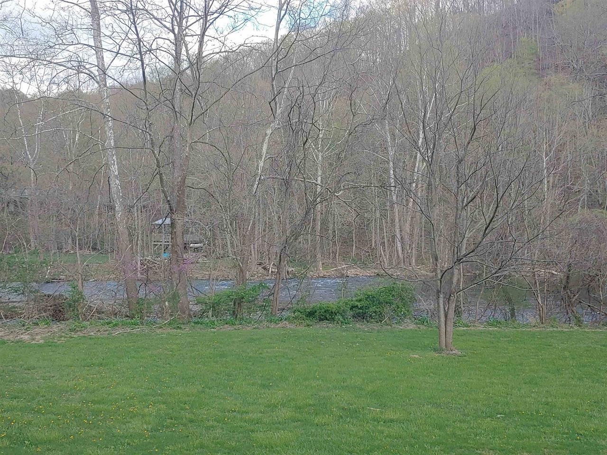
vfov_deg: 40.7
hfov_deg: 52.6
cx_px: 304
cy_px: 228
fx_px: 614
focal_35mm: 35
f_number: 1.5
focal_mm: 4.23
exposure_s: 1/649
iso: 50
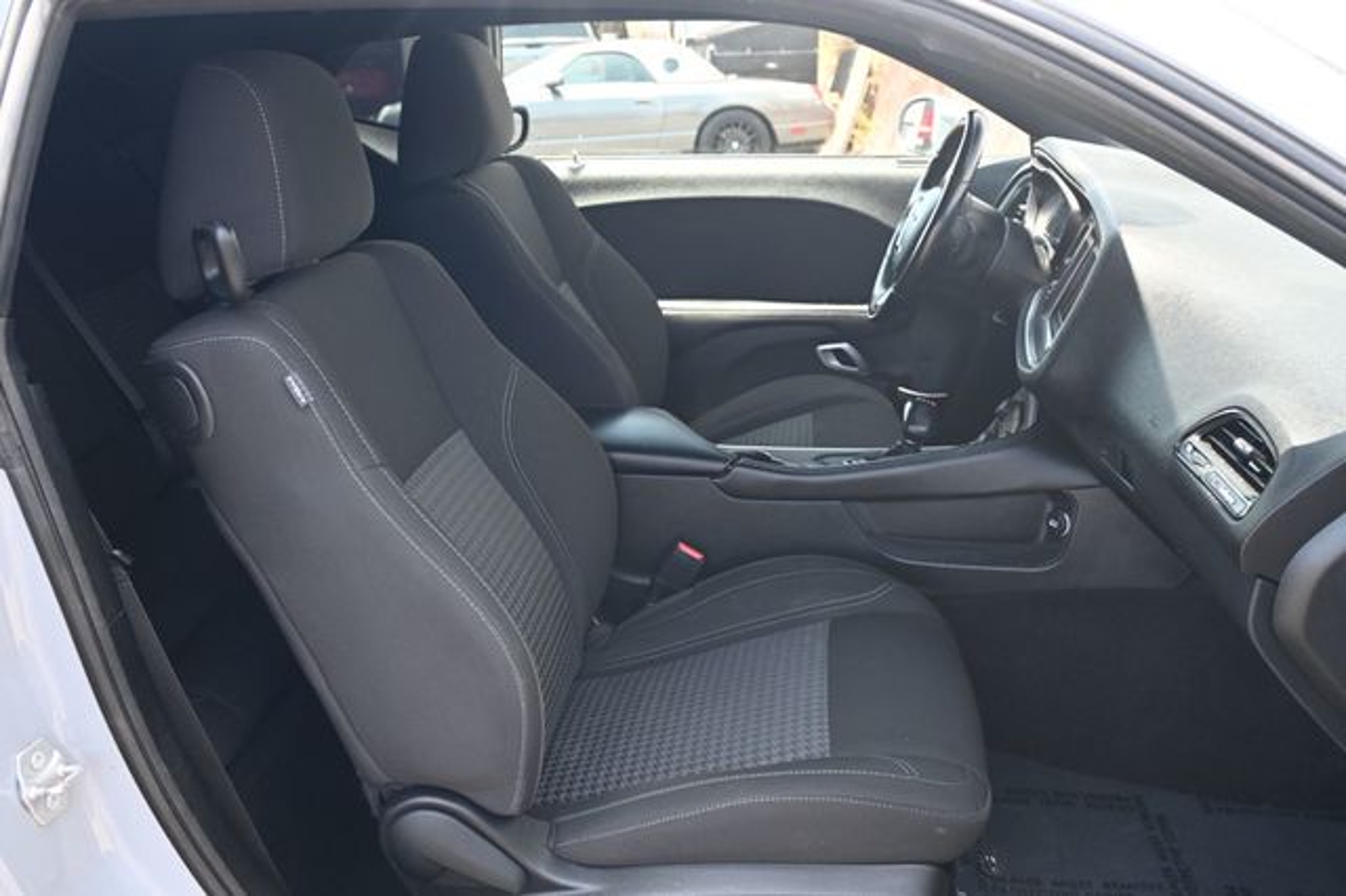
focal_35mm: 30
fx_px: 1121
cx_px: 673
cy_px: 448
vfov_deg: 43.6
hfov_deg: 62.0
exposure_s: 1/125
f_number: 3.8
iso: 450
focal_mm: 20
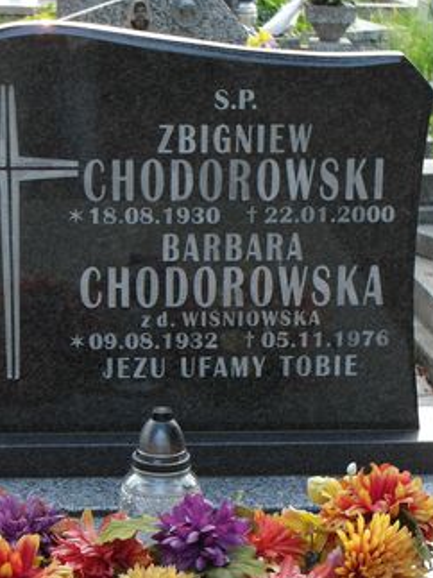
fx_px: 1619
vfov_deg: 20.2
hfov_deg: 15.2
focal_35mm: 97
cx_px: 170
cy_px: 367
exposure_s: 1/60
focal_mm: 10.6
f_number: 3
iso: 100
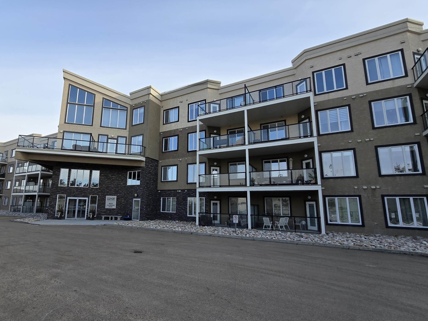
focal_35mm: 16
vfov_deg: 78.0
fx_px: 198
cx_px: 176
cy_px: 170
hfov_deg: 93.5
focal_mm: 2.2
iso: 50
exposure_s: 1/1238
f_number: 2.2
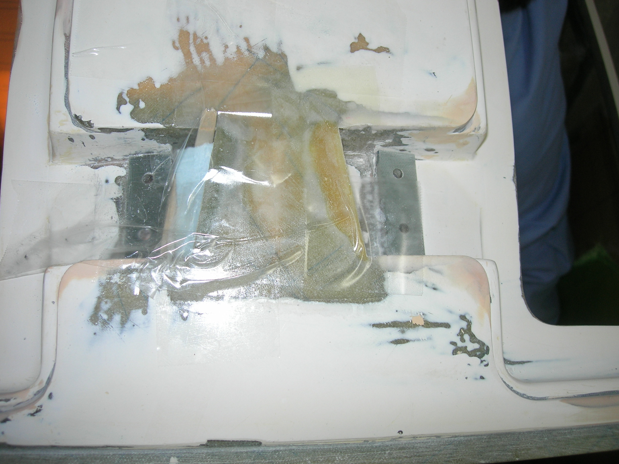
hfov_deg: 47.9
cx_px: 312
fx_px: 697
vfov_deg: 36.8
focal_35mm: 39
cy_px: 228
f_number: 2.8
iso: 64
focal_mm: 7.8
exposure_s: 1/30
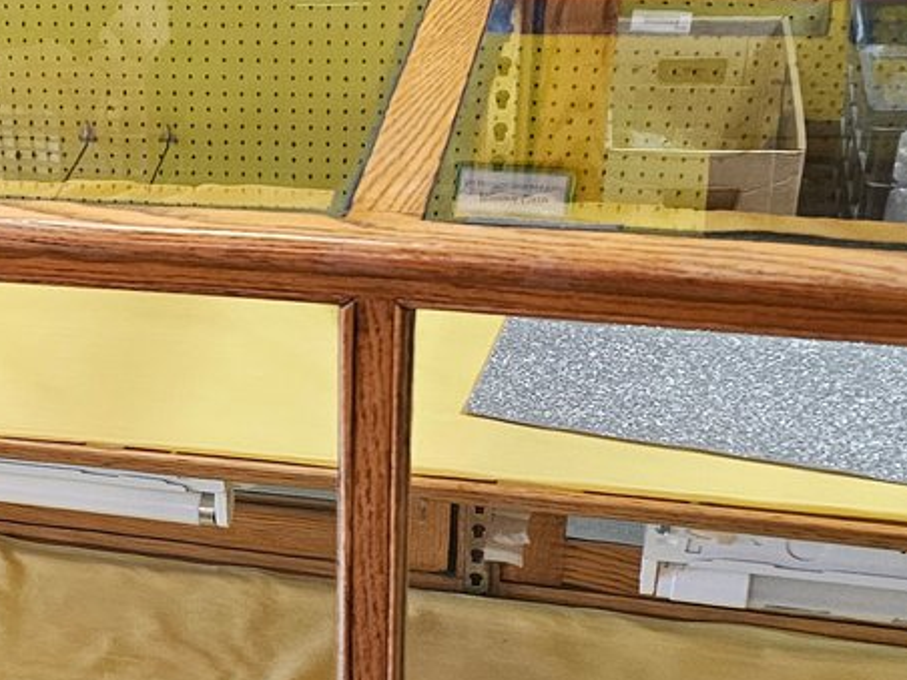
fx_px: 2018
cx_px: -145
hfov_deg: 23.4
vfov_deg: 18.9
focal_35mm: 77
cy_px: 549
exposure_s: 1/120
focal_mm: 6.3
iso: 800
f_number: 1.7
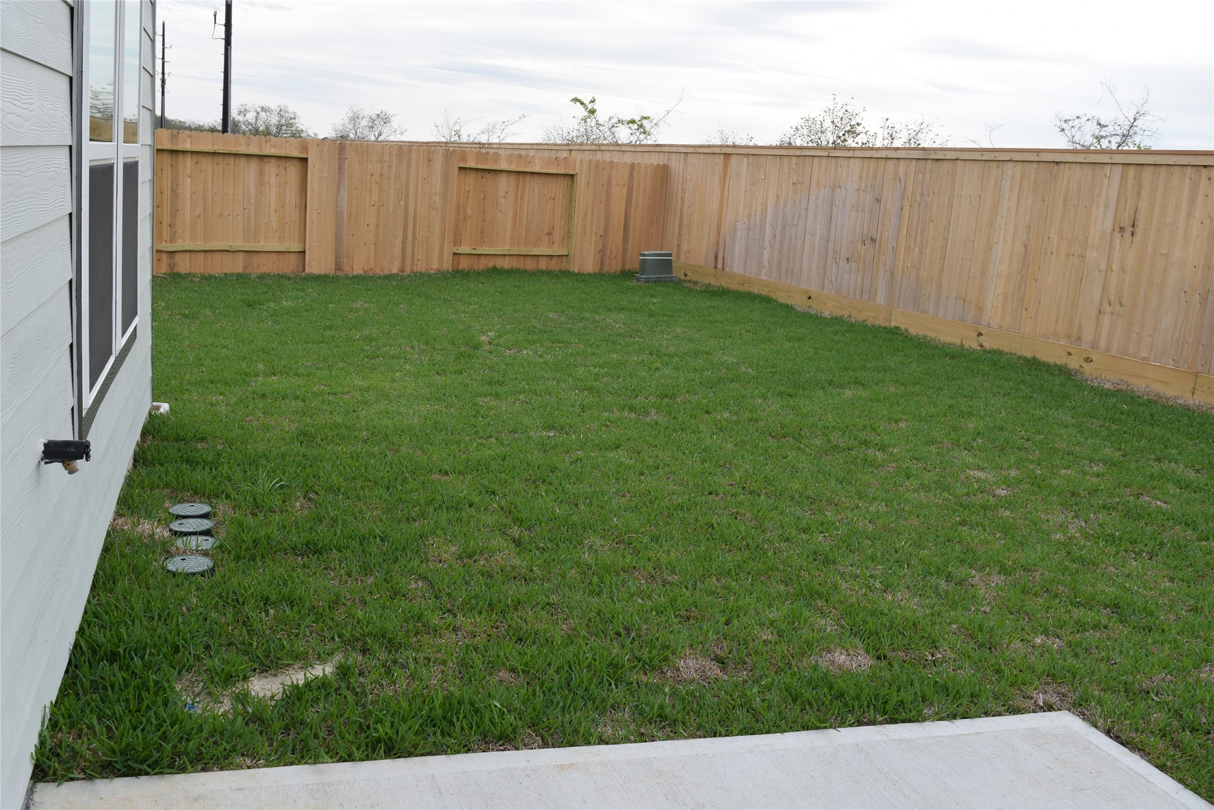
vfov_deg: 40.0
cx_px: 607
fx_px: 1113
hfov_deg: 57.2
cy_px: 405
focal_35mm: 33
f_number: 8
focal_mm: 22
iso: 280
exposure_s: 1/250
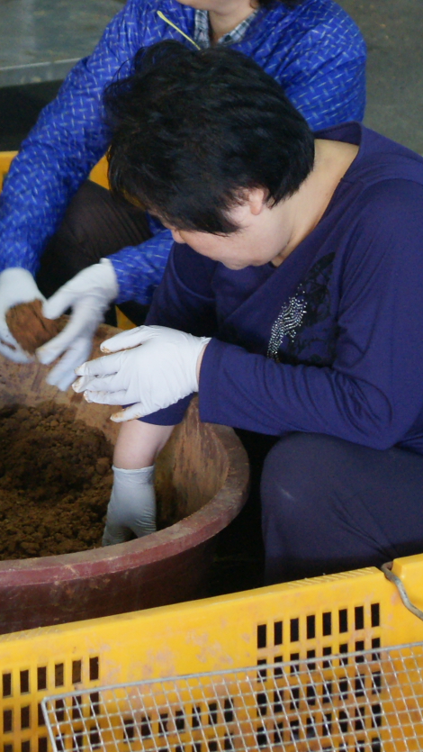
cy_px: 136
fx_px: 2797
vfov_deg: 15.2
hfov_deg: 8.5
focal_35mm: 140
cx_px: -148
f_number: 4.5
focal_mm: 35
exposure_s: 1/30
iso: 800
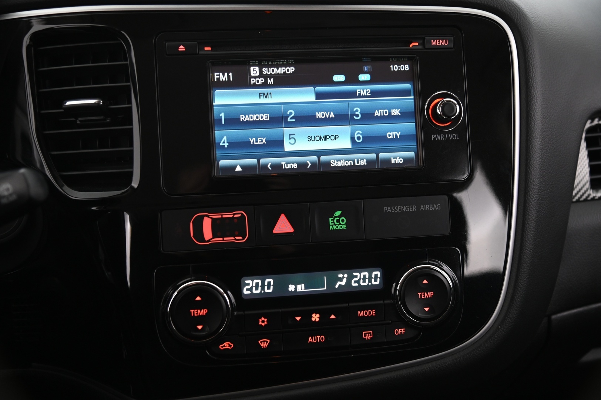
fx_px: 734
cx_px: 300
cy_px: 200
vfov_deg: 30.5
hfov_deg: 44.5
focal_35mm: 44
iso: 2000
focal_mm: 44
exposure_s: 1/25
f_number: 4
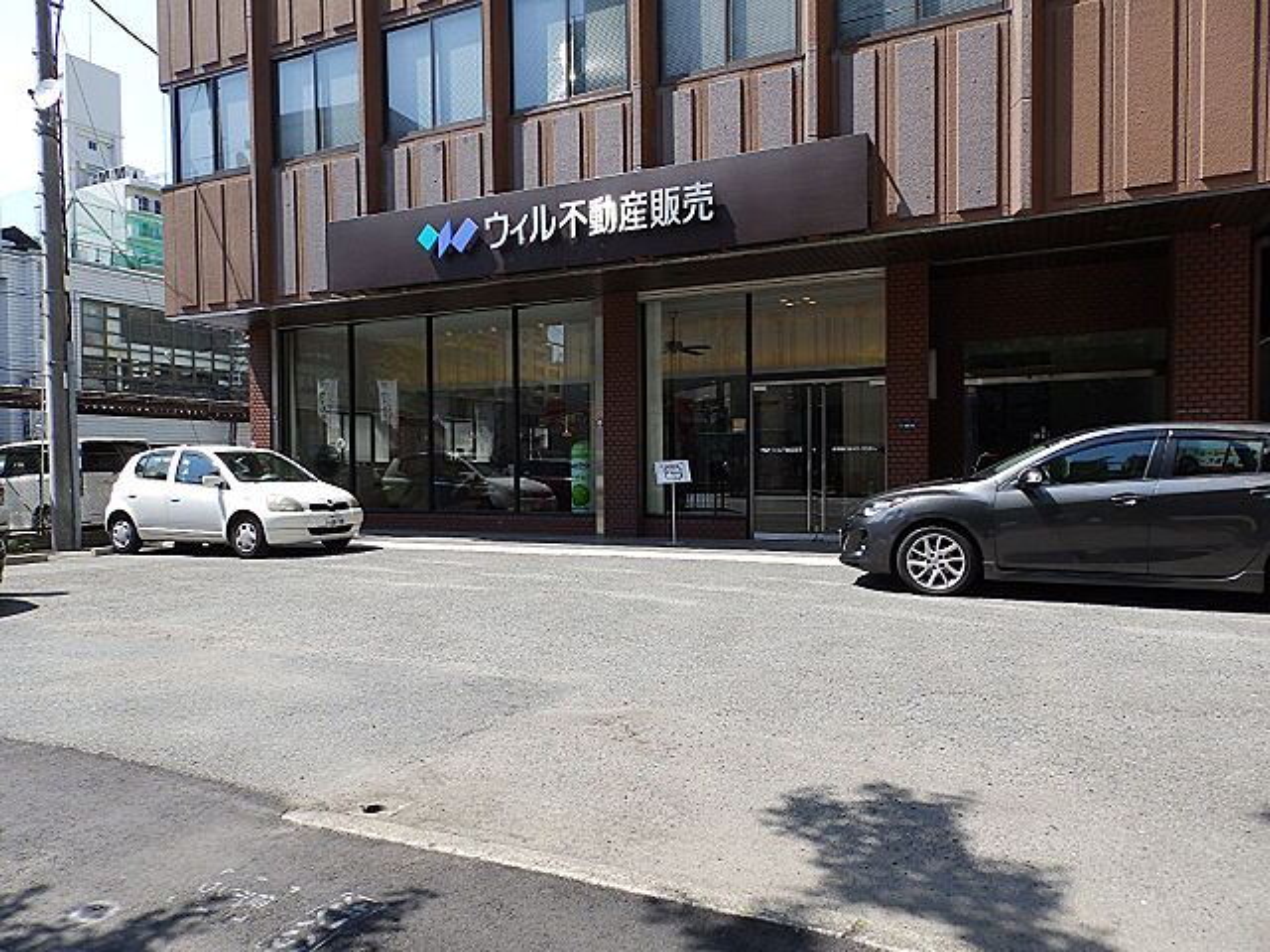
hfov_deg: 76.4
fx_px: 807
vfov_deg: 61.1
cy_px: 476
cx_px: 635
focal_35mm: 22
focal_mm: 4
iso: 80
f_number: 4.5
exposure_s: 1/320
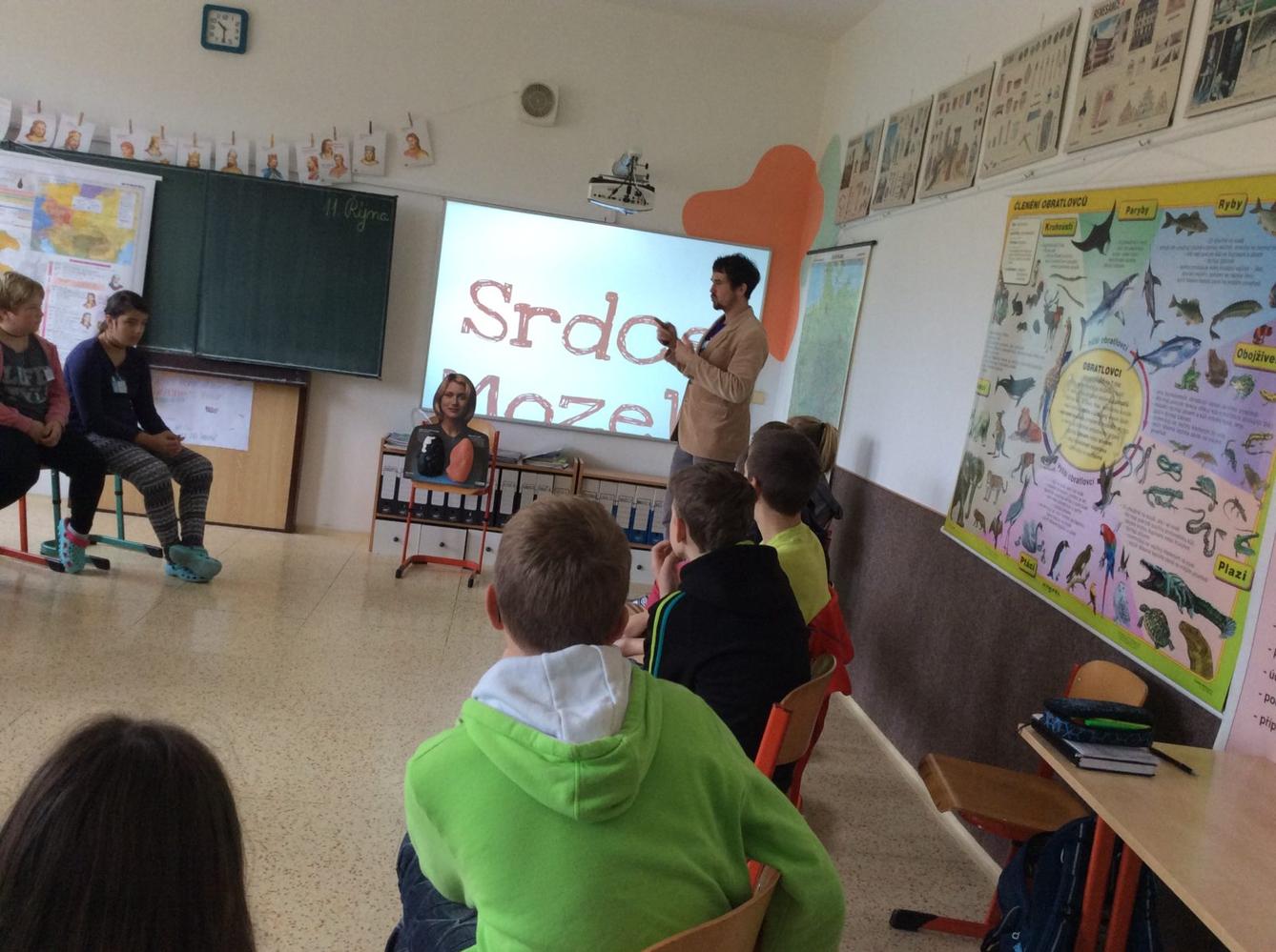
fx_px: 1178
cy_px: 476
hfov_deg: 56.9
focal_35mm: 32
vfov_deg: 44.0
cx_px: 638
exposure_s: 1/25
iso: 100
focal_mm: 3.3
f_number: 2.4
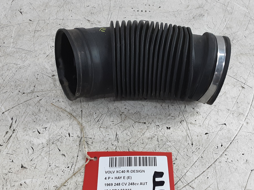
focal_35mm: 39
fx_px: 286
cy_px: 94
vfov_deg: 36.8
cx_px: 140
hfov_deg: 47.8
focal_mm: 2.91
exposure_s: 1/50
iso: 160
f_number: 1.9
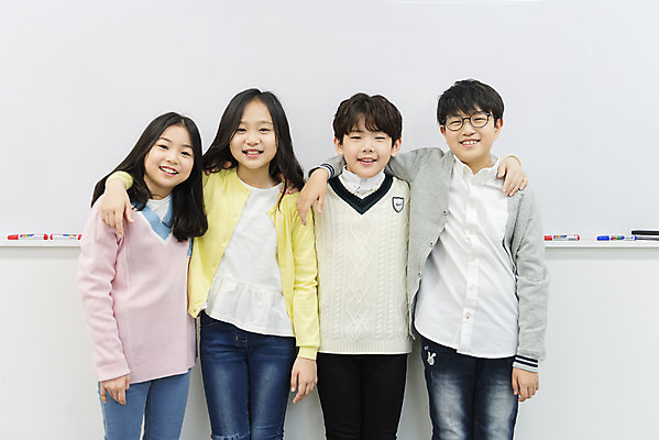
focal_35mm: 40
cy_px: 220
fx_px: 733
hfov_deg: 48.4
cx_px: 330
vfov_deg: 33.4
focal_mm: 40
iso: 800
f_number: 2.8
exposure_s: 1/125
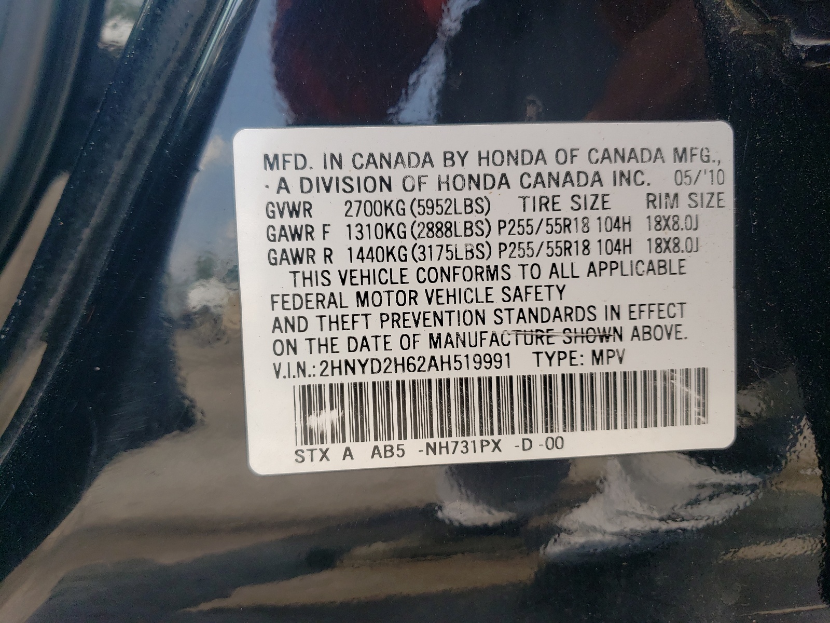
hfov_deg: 67.3
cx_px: 415
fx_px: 623
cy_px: 312
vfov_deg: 53.1
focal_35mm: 26
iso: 50
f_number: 1.5
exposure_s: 1/385
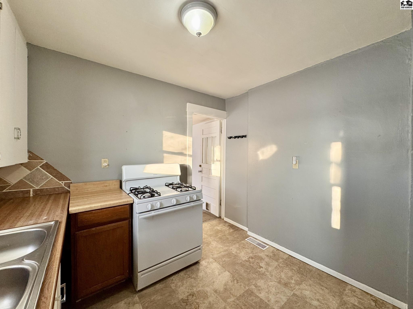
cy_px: 154
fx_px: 167
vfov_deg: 85.7
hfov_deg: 102.1
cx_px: 206
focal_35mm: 14
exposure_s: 1/120
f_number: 2.2
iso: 160
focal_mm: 2.22
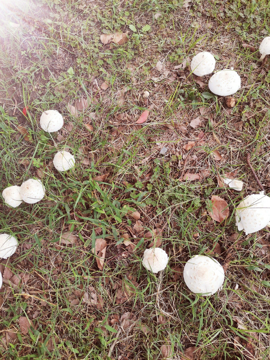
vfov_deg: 67.3
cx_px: 135
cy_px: 180
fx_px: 270
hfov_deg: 53.1
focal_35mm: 26
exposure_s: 1/189
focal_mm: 4.75
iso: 50
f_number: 1.8
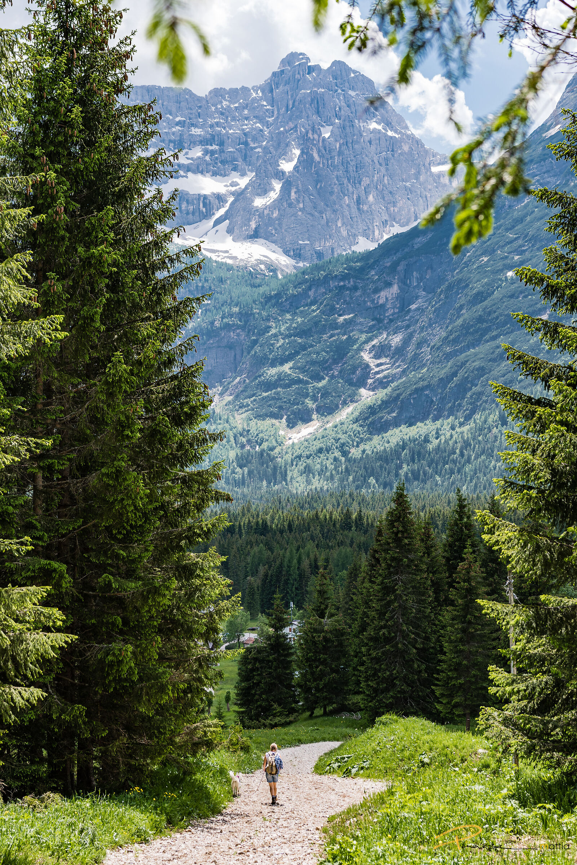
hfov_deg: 26.0
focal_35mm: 52
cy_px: 432
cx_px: 288
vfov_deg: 38.2
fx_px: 1250
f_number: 4
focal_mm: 35
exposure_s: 1/500
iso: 100
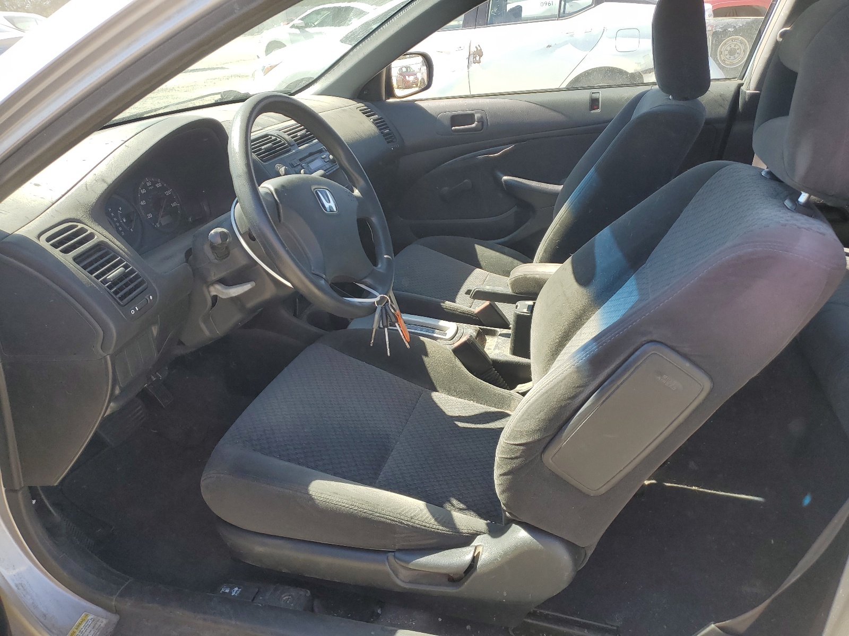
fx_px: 638
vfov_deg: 53.1
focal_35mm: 26
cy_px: 318
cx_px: 424
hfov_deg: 67.3
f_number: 1.5
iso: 50
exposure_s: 1/556
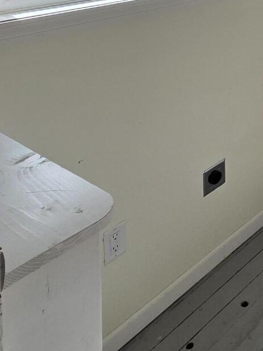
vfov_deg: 35.9
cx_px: 403
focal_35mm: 42
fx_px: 426
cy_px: -61
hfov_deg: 25.2
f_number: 2.2
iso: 50
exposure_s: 1/179
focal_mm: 2.2
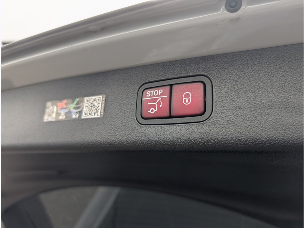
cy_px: 114
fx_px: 211
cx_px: 152
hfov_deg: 71.6
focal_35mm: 24
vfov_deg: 56.8
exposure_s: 1/234
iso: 15
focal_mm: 6.9
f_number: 1.68
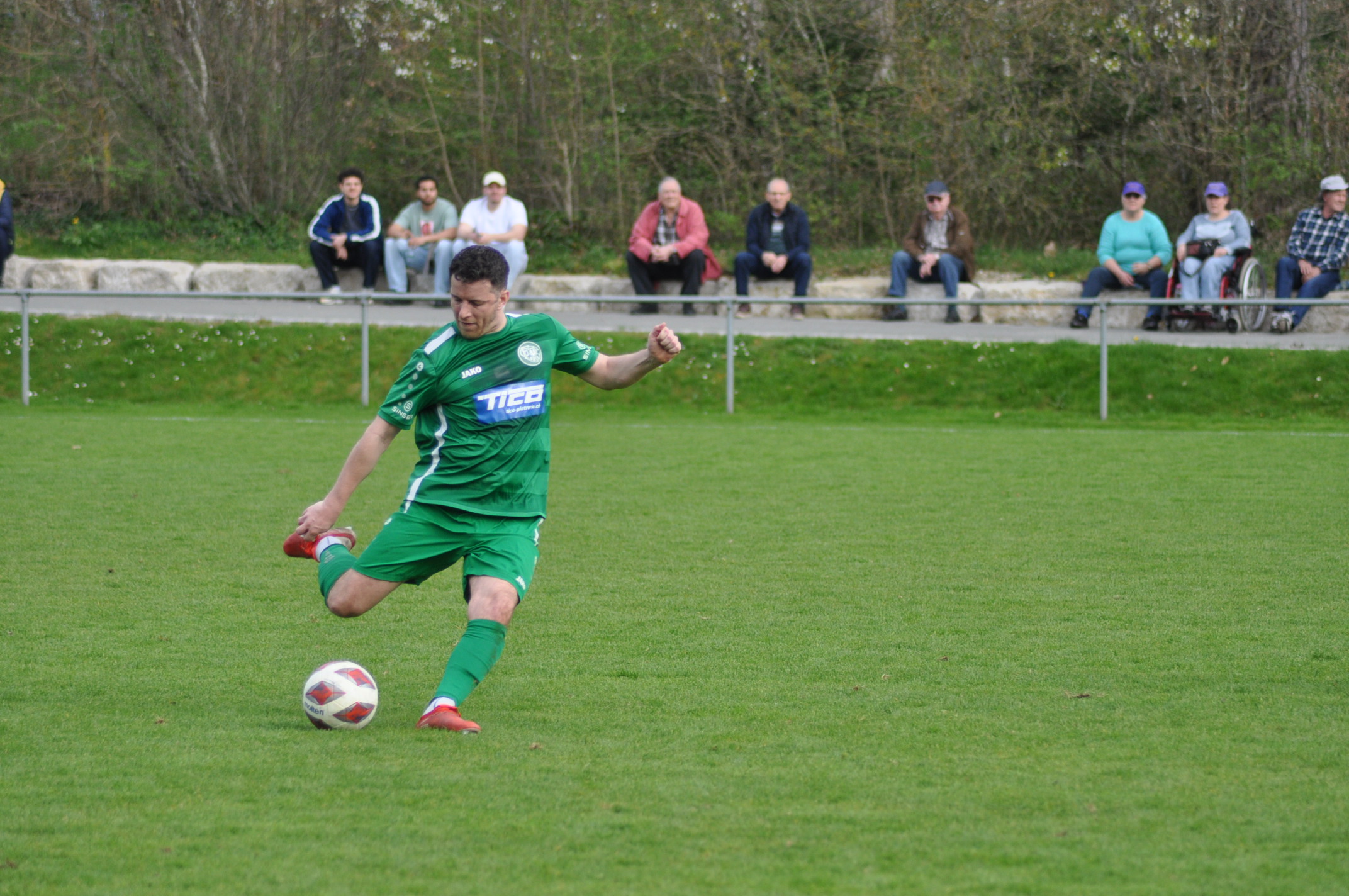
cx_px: 674
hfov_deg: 8.1
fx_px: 9544
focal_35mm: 255
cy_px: 448
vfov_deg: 5.4
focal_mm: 170
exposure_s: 1/1000
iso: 500
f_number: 4.5
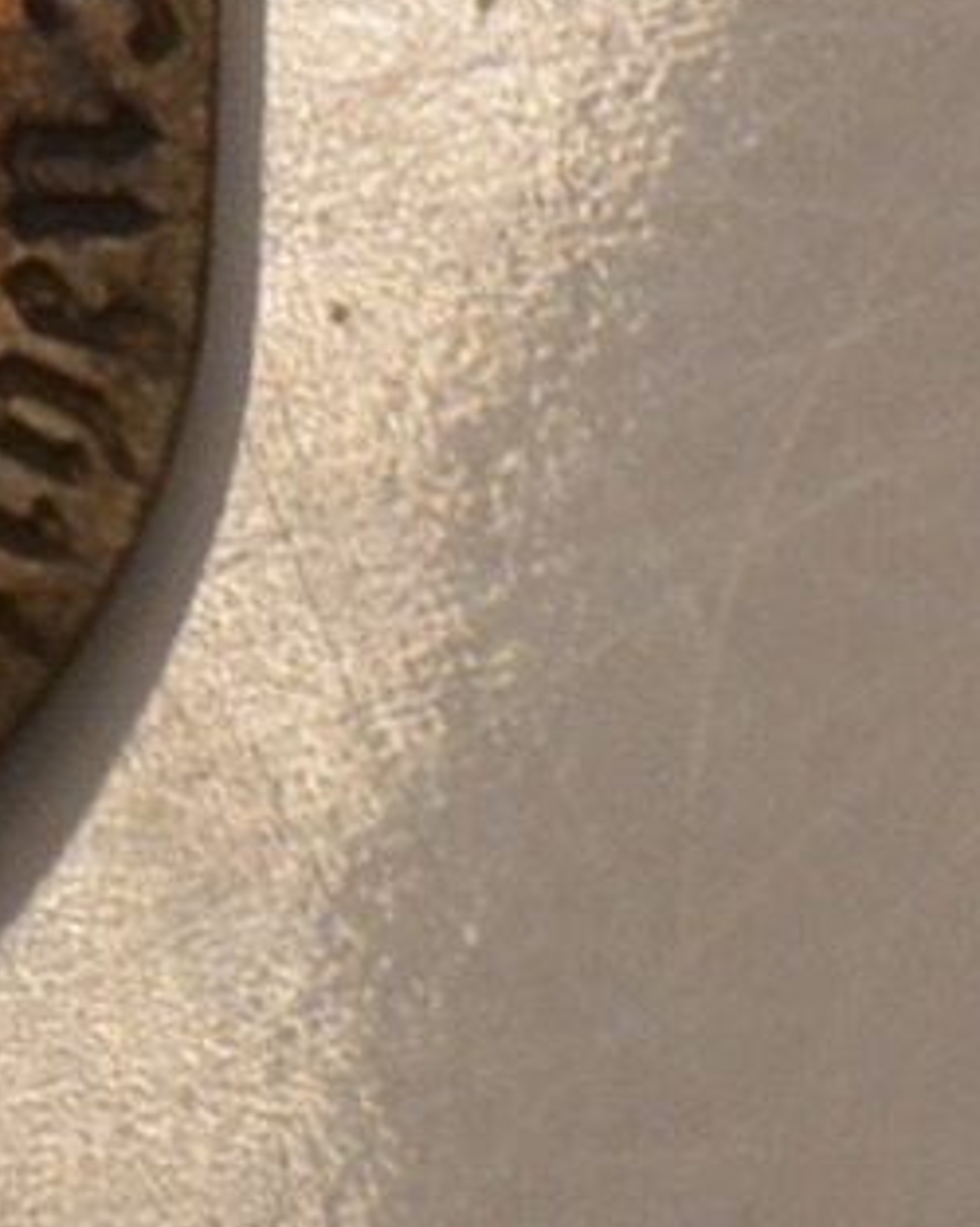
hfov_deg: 3.1
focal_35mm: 504
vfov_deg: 3.8
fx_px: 18276
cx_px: -937
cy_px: -76
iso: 1250
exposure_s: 1/60
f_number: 5.6
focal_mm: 105
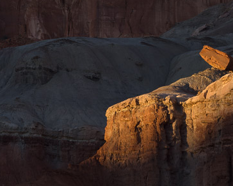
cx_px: 196
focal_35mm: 529
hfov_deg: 3.7
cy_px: 82
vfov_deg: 2.9
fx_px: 3647
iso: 100
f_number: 11
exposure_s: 1/45
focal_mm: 297
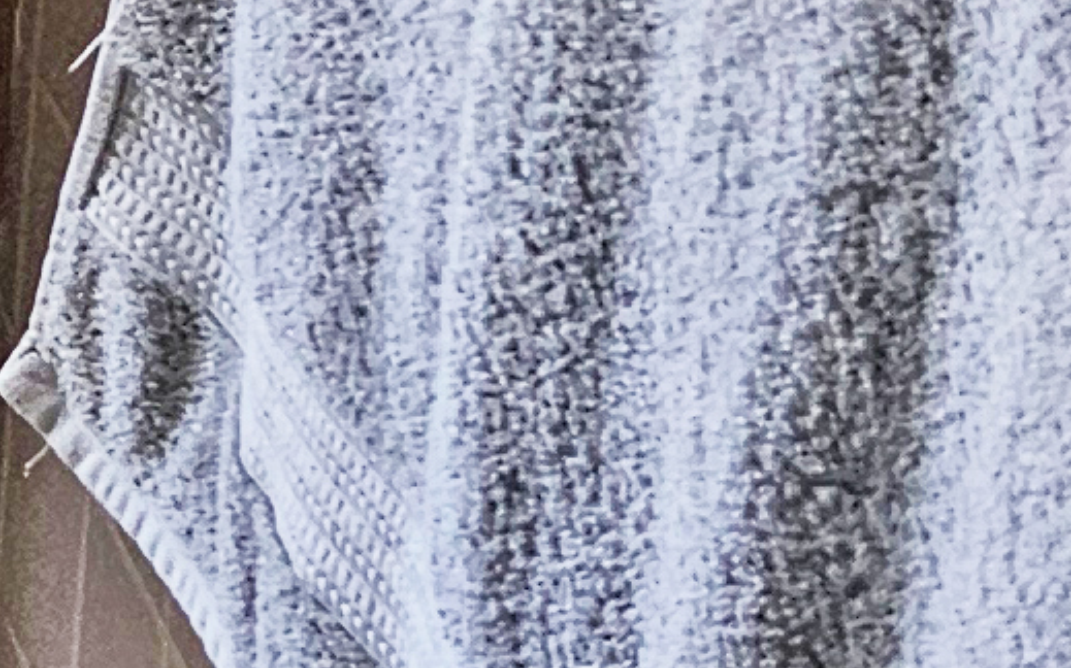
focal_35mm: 188
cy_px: -1023
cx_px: -2588
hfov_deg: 8.4
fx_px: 5486
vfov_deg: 6.6
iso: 160
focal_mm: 6.3
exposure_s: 1/180
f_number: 1.7
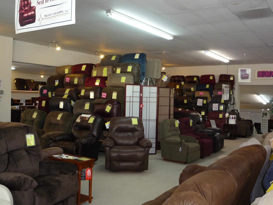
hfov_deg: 50.1
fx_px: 292
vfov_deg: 38.7
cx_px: 139
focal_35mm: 37
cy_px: 101
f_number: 3.7
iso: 320
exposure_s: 1/30
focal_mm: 6.3
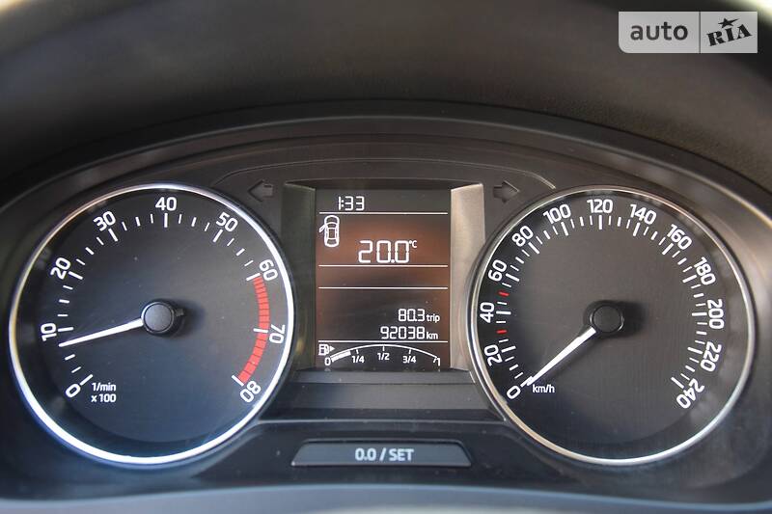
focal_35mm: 48
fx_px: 1029
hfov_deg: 41.1
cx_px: 386
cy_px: 257
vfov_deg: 28.1
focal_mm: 32
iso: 1250
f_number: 4.2
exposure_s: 1/60
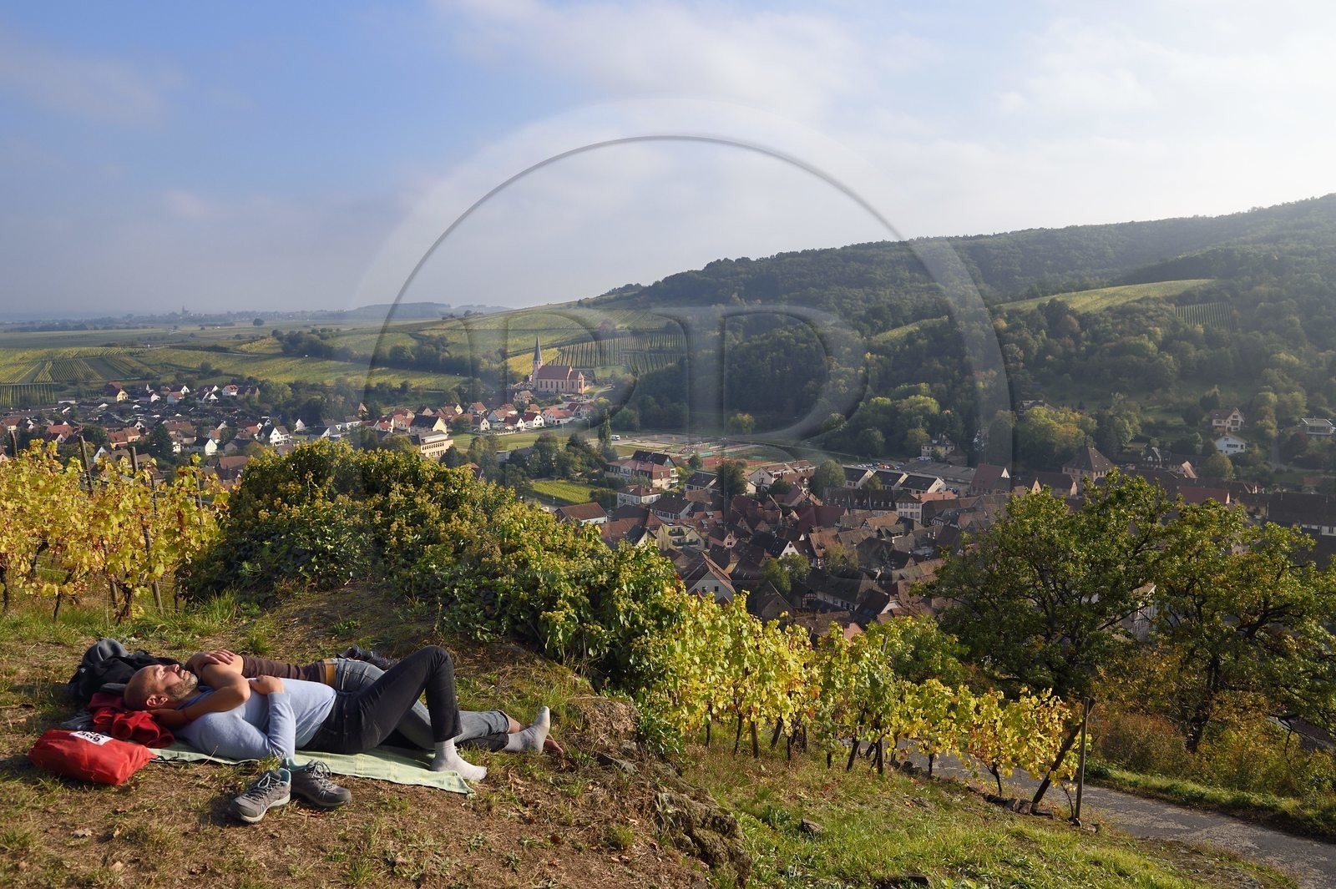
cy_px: 444
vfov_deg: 42.3
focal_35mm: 31
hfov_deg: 60.3
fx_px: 1150
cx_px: 668
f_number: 10
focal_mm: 31
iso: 400
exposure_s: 1/640
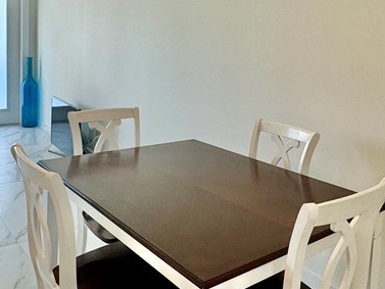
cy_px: 82
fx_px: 423
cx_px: 207
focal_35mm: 38
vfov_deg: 37.1
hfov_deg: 48.9
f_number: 2.2
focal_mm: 2.22
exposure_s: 1/120
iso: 100
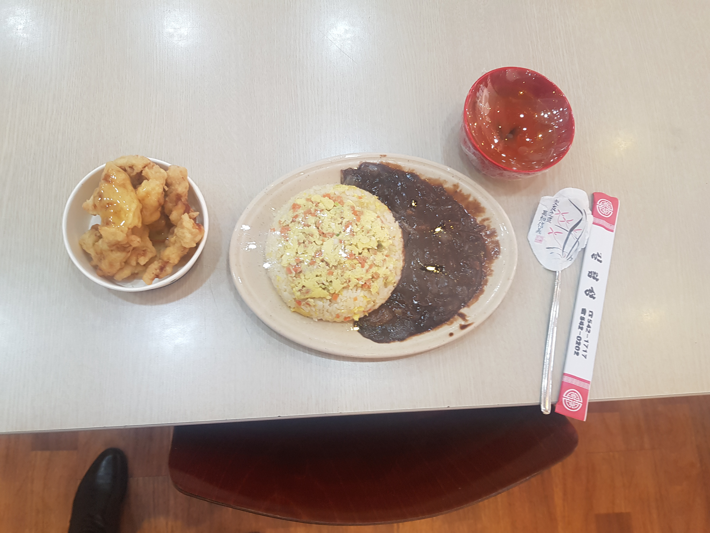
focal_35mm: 26
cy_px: 266
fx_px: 533
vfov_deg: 53.1
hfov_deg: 67.3
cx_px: 355
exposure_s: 1/60
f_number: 1.7
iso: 125
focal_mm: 4.2
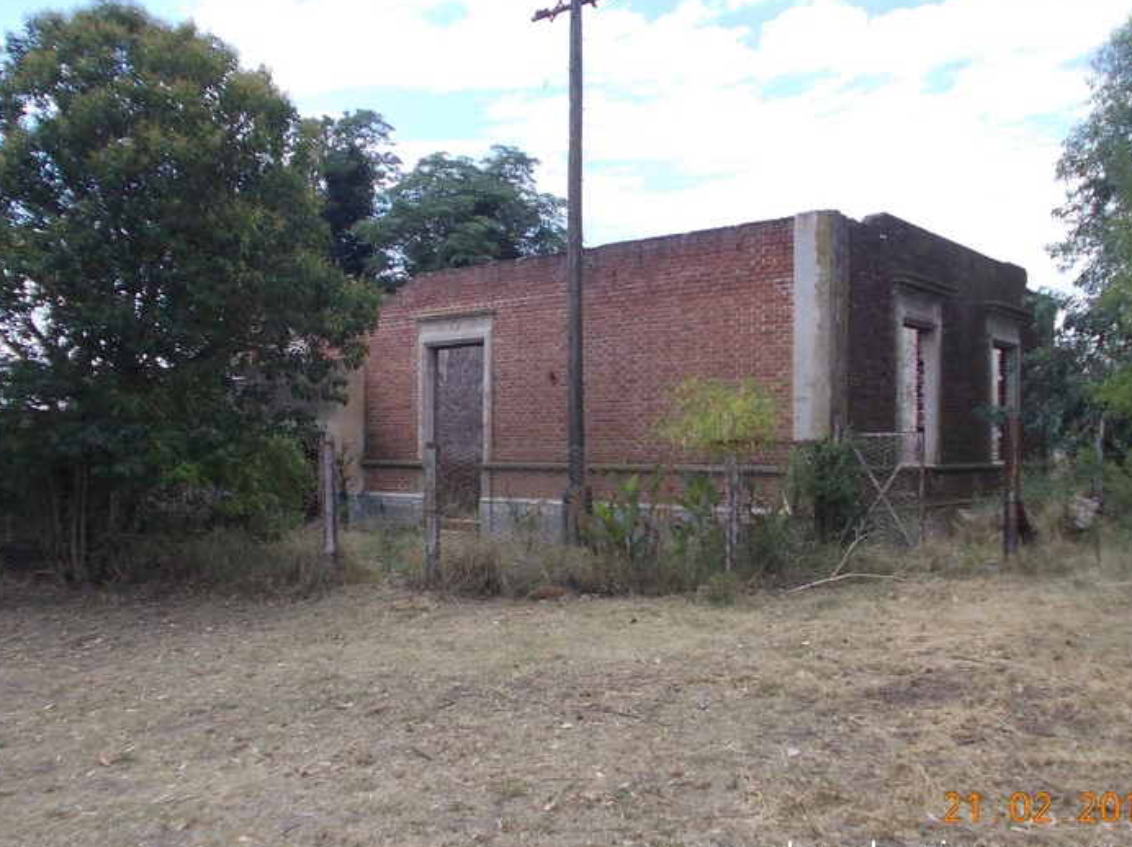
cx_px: 604
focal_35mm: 31
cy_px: 450
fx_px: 1013
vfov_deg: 45.4
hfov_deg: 58.3
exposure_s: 1/200
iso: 80
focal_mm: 4
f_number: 5.4
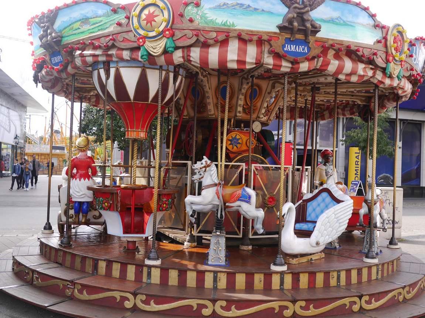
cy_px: 159
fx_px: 491
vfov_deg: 35.9
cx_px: 212
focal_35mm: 40
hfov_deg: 46.8
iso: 160
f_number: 3.2
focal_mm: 20
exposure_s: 1/400
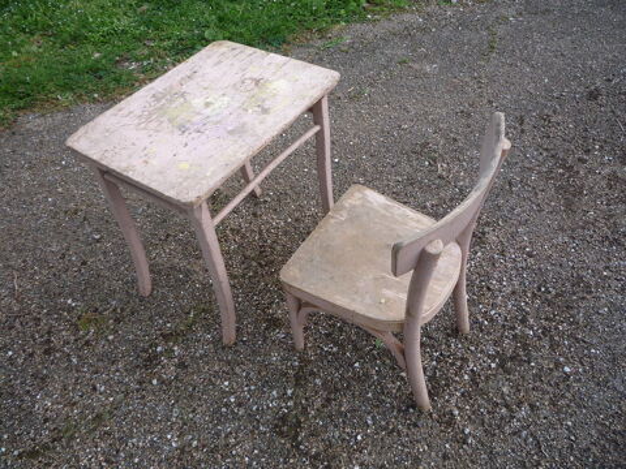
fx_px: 543
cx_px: 313
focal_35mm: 30
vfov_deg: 46.8
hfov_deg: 60.0
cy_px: 234
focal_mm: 5.2
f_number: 4
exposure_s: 1/160
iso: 100
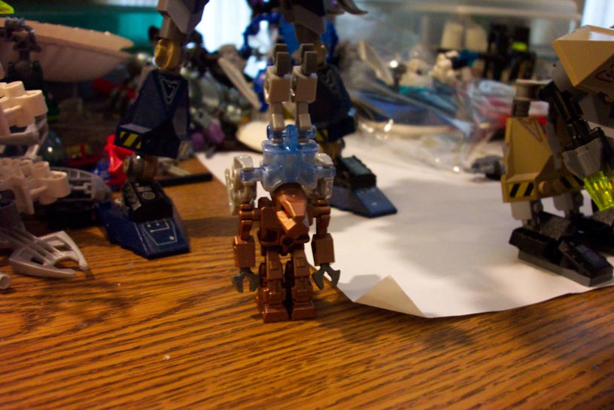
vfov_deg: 37.9
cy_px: 205
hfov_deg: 54.4
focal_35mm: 35
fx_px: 597
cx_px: 307
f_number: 2.8
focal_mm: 7.5
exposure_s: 1/8
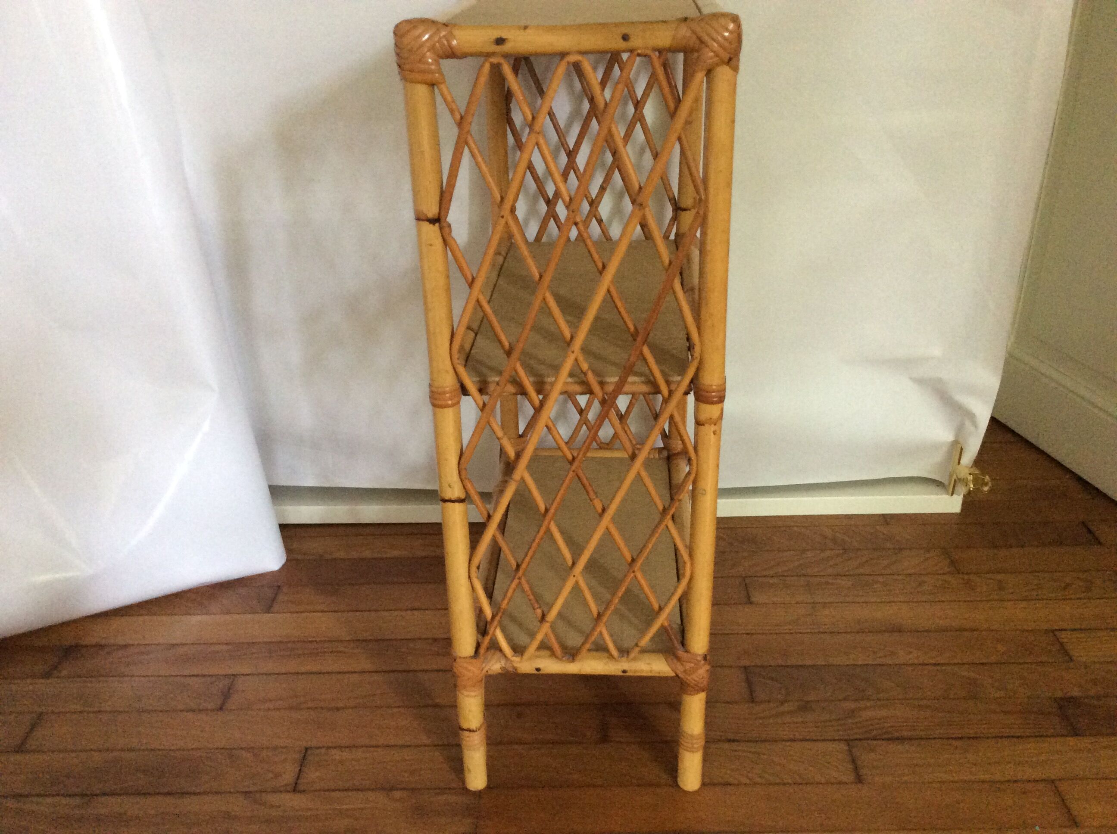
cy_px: 417
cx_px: 558
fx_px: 1031
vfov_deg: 44.1
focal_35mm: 32
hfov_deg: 56.9
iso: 250
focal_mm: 3.3
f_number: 2.4
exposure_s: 1/25
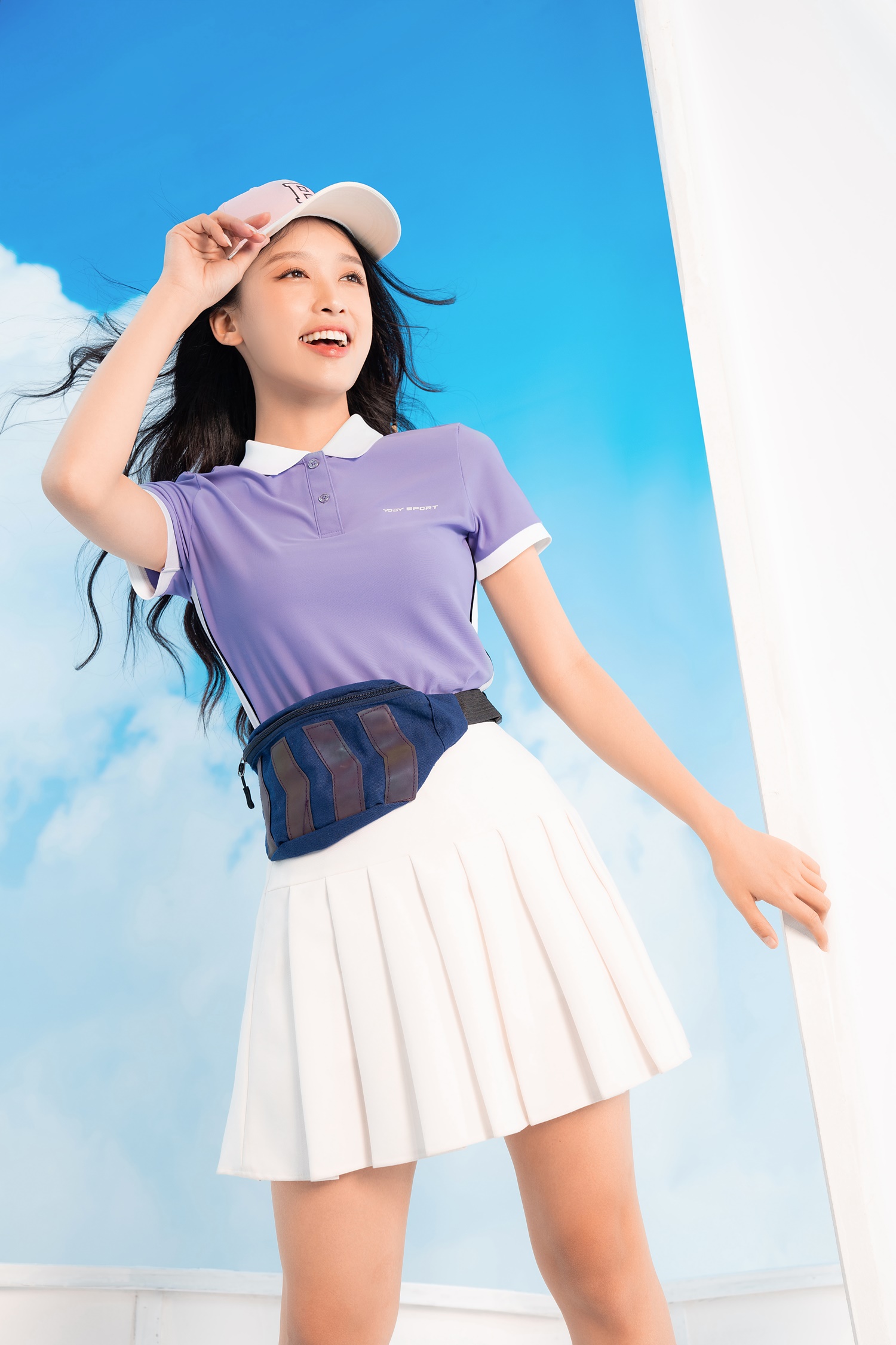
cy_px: 672
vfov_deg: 41.9
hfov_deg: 28.6
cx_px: 448
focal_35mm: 47
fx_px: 1755
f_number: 5
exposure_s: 1/125
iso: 200
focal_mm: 47
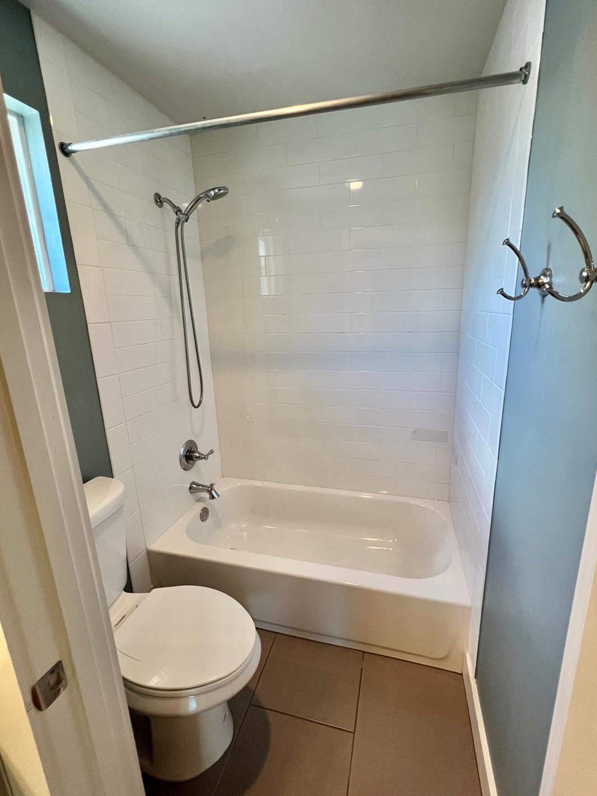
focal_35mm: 14
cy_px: 390
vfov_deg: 102.0
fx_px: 322
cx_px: 314
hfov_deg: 85.6
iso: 250
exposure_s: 1/120
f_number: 1.8
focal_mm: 1.57
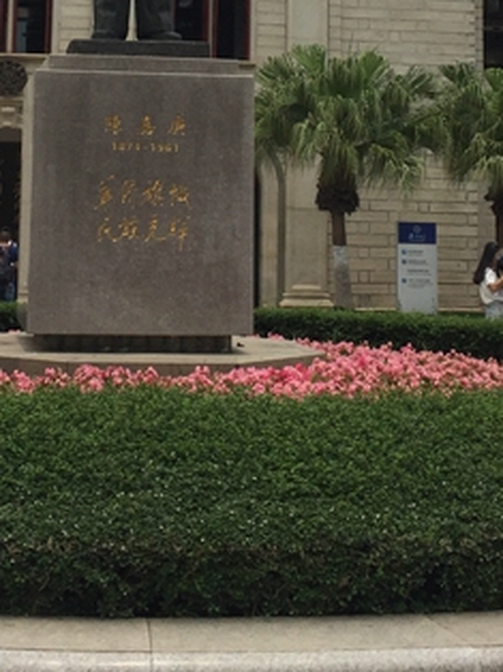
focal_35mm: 74
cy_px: -9
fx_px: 1436
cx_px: 158
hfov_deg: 19.8
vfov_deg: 25.0
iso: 32
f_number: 2.2
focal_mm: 4.15
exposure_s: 1/3597
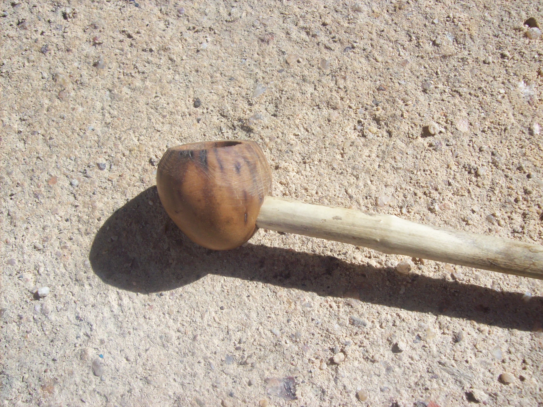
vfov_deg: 39.6
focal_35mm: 36
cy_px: 204
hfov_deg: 51.4
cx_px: 272
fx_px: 565
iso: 80
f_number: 4.8
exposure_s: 1/373
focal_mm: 6
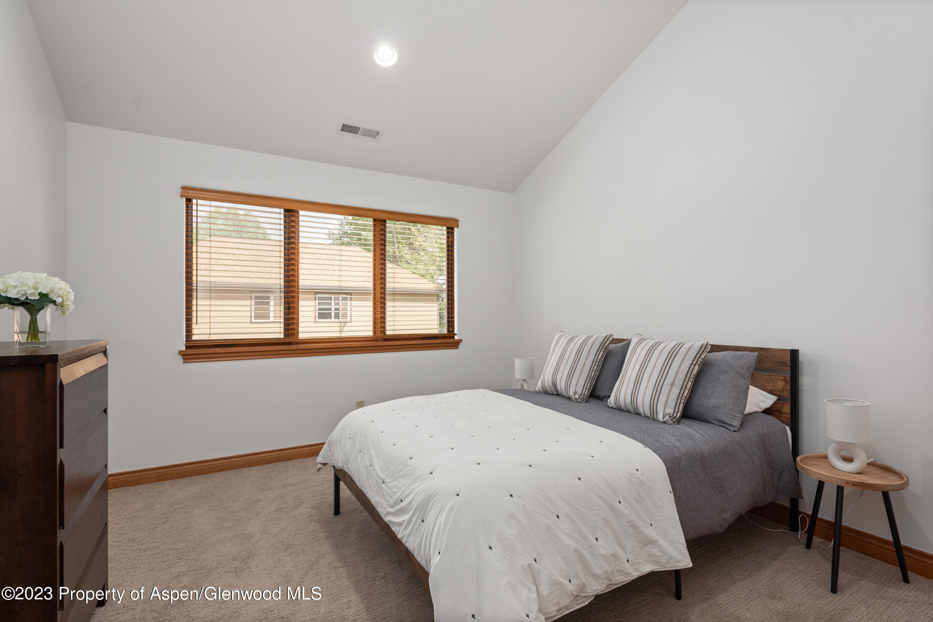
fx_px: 493
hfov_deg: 86.9
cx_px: 466
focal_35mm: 19
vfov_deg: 64.6
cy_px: 311
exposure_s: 1/20
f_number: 7.1
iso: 500
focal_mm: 19
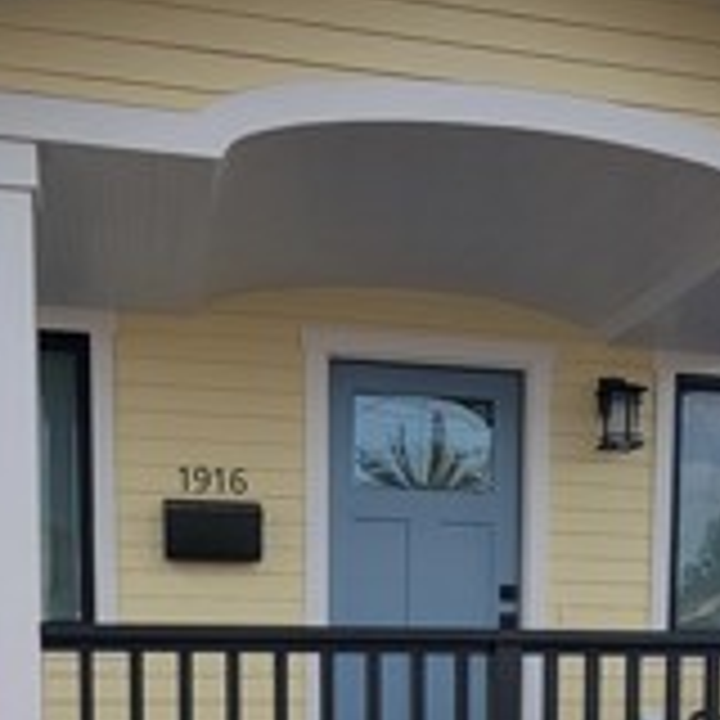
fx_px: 1082
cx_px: 392
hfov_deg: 36.8
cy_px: 756
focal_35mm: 46
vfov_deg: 33.0
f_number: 2.2
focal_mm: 2.2
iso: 50
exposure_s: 1/566
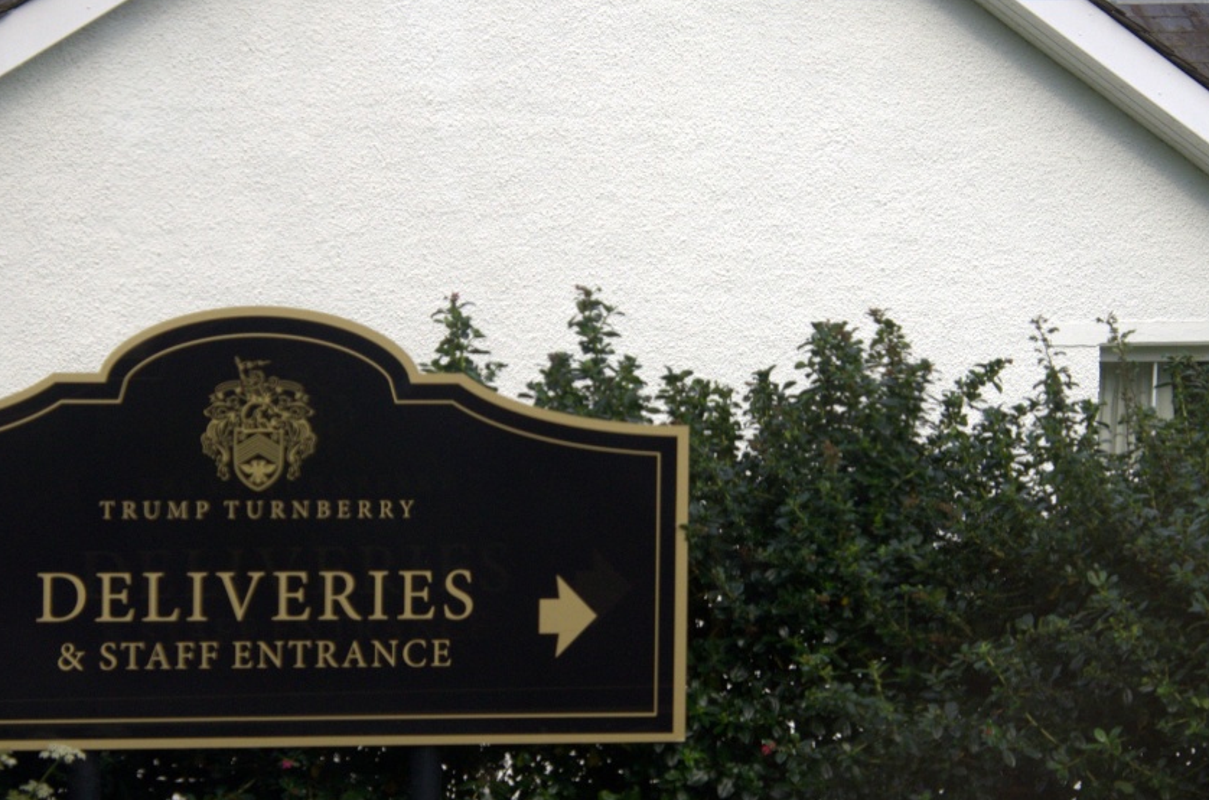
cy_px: 483
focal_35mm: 229
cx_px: 560
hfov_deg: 9.0
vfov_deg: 6.0
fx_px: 7674
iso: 1000
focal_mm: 80
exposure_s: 1/500
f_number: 5.6
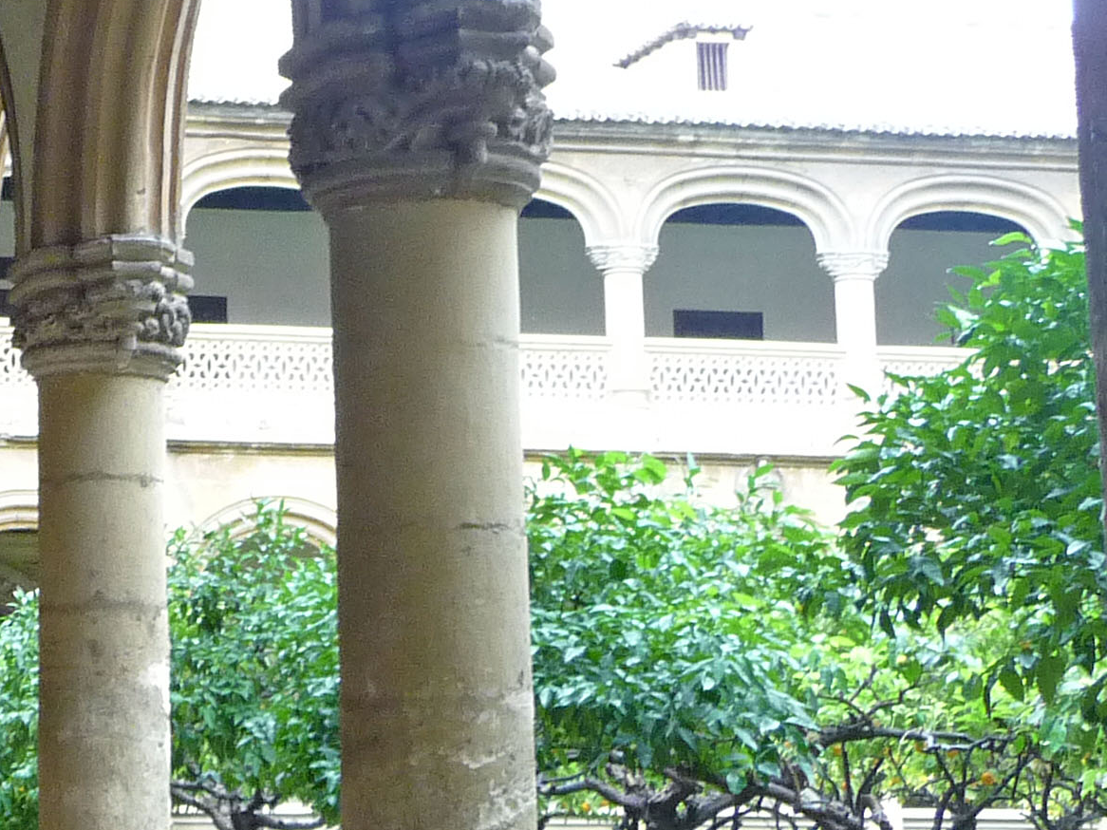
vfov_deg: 17.8
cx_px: -321
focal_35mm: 83
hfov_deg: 21.4
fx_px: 2654
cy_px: 343
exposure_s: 1/30
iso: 200
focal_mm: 4.7
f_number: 3.3
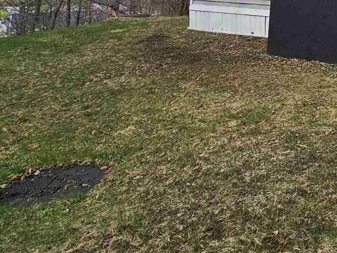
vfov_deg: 25.9
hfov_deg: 35.0
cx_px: 386
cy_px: -103
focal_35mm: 45
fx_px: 438
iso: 50
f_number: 2.2
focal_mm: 2.2
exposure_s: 1/1593
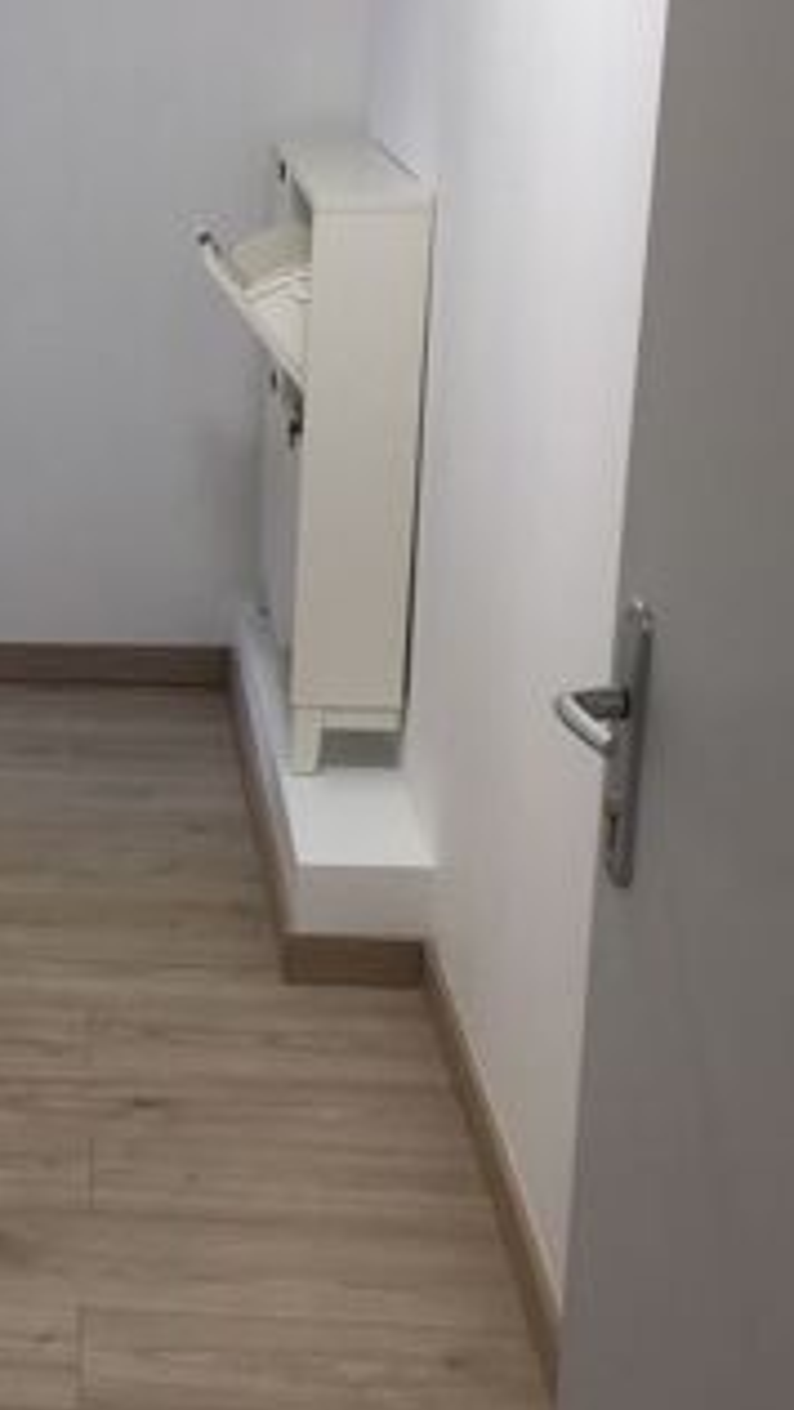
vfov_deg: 32.8
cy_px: 638
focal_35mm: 64
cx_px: -187
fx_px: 2393
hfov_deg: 17.8
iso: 32
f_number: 2.2
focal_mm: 4.15
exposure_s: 1/50
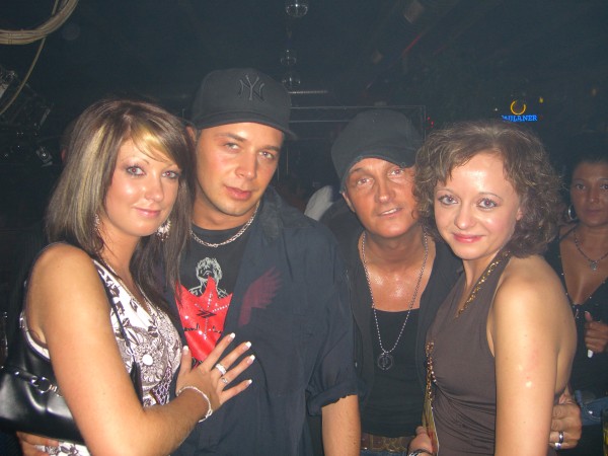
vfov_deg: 37.7
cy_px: 228
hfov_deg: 49.0
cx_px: 304
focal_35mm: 38
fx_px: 667
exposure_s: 1/60
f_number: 2.8
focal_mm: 7.9
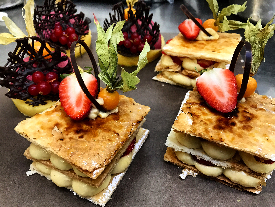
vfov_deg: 49.7
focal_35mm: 28
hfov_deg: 63.4
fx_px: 222
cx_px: 138
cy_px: 104
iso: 32
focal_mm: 3.99
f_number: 1.8
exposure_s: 1/25
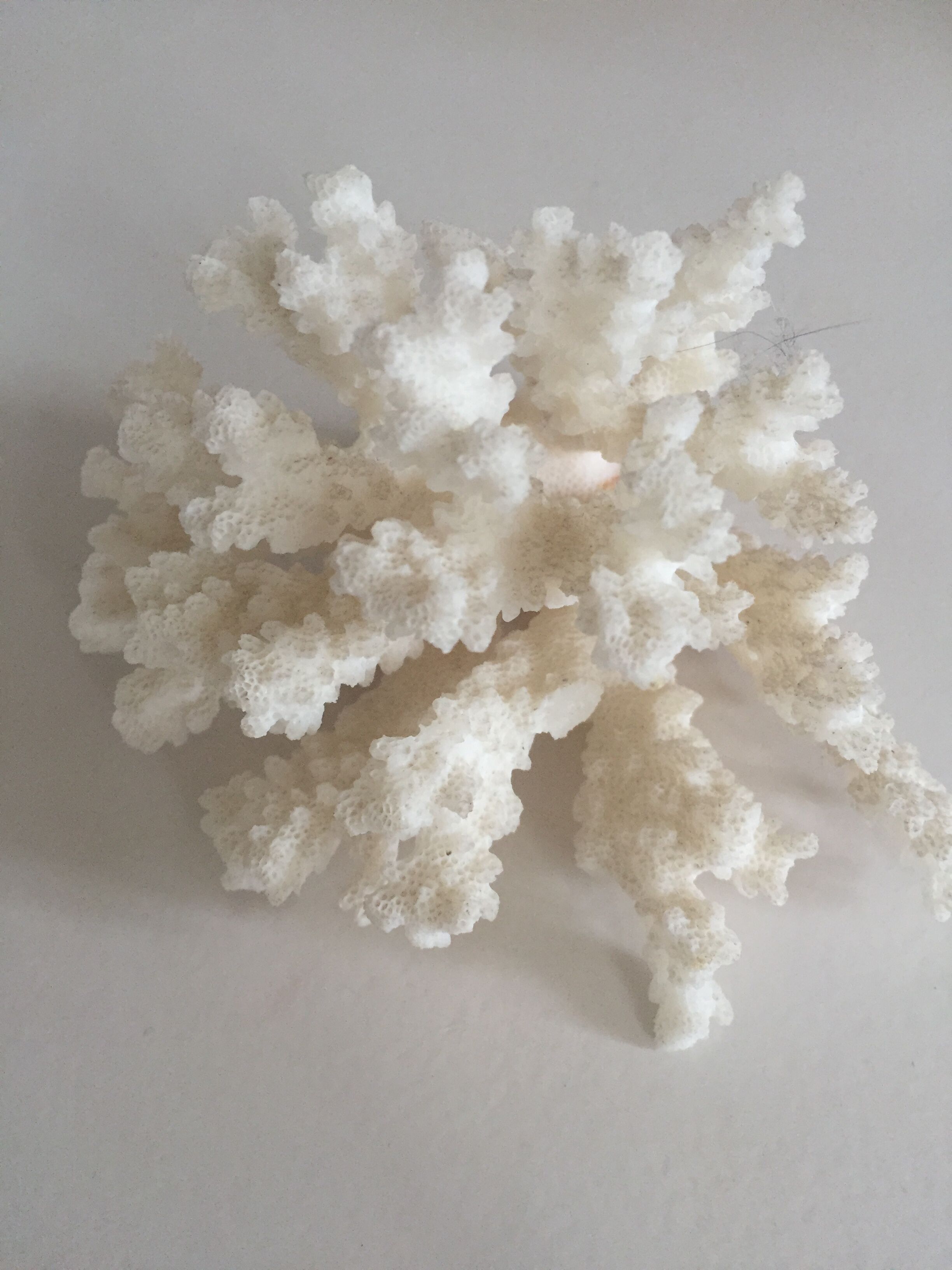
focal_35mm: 29
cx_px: 476
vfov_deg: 61.7
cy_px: 635
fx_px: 1063
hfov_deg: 48.2
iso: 160
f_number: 2.2
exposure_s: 1/33
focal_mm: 4.15
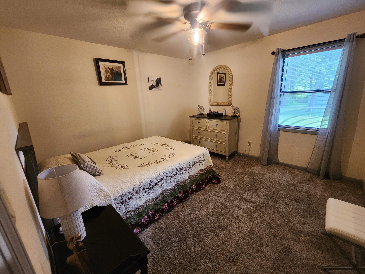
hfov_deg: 106.2
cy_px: 137
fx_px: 137
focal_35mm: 13
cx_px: 182
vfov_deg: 89.9
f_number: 2.2
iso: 320
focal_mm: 2.2
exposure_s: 1/30
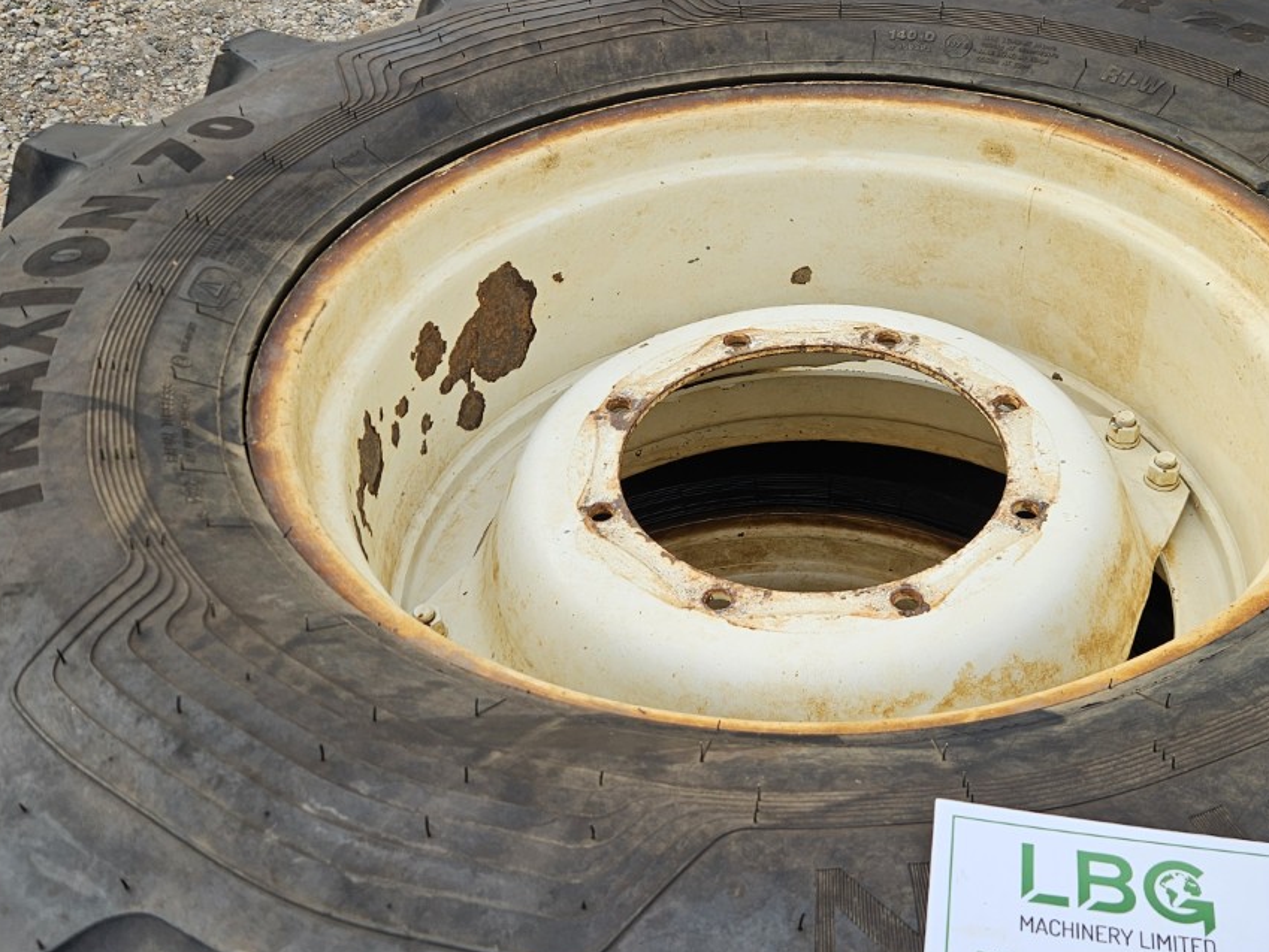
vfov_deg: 36.8
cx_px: 752
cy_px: 436
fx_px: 1430
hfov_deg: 47.6
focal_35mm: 39
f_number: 1.8
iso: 25
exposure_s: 1/227
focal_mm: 5.4
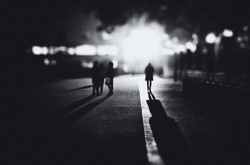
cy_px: 82
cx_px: 125
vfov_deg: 25.9
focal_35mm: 52
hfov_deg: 38.3
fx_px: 360
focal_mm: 35
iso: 8000
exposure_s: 1/60
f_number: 2
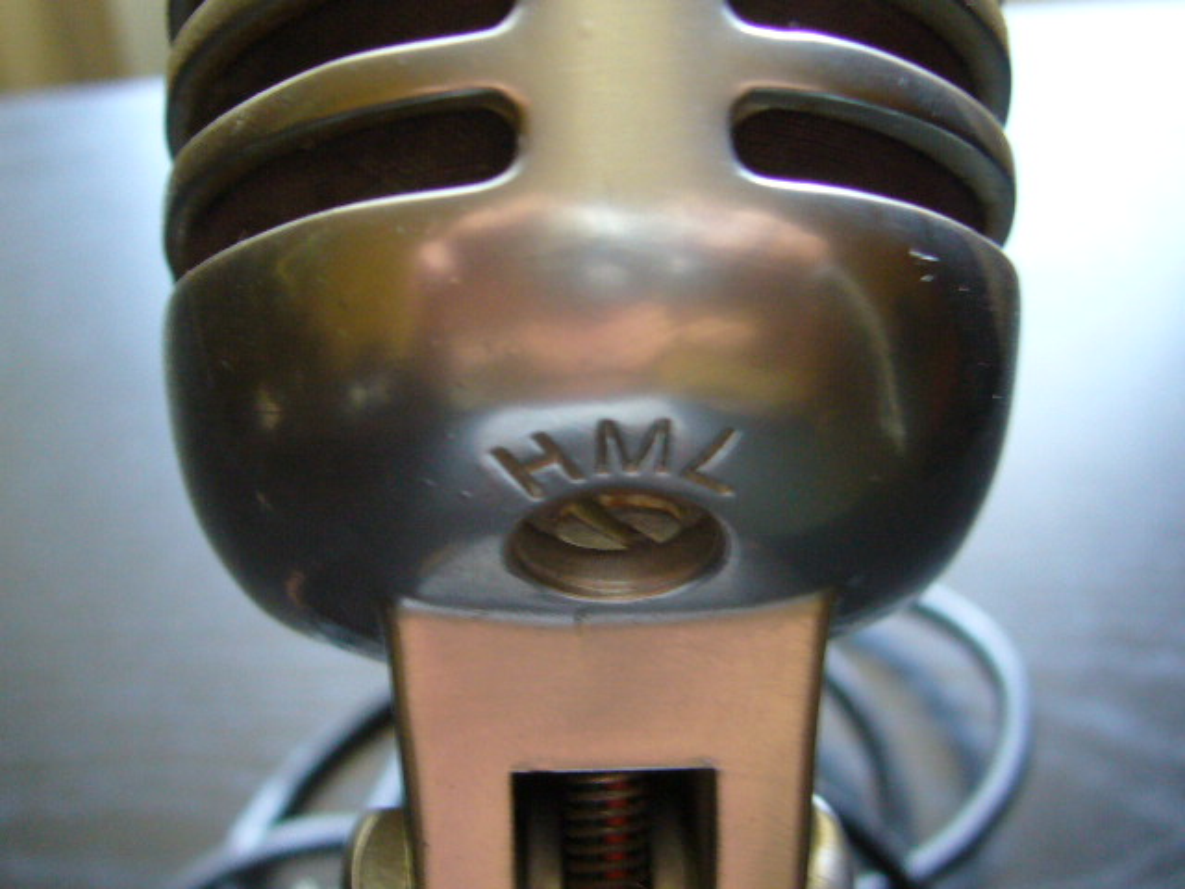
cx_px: 592
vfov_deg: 29.7
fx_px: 1677
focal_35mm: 49
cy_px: 444
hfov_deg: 38.9
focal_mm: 6
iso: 200
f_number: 2.9
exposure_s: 1/15
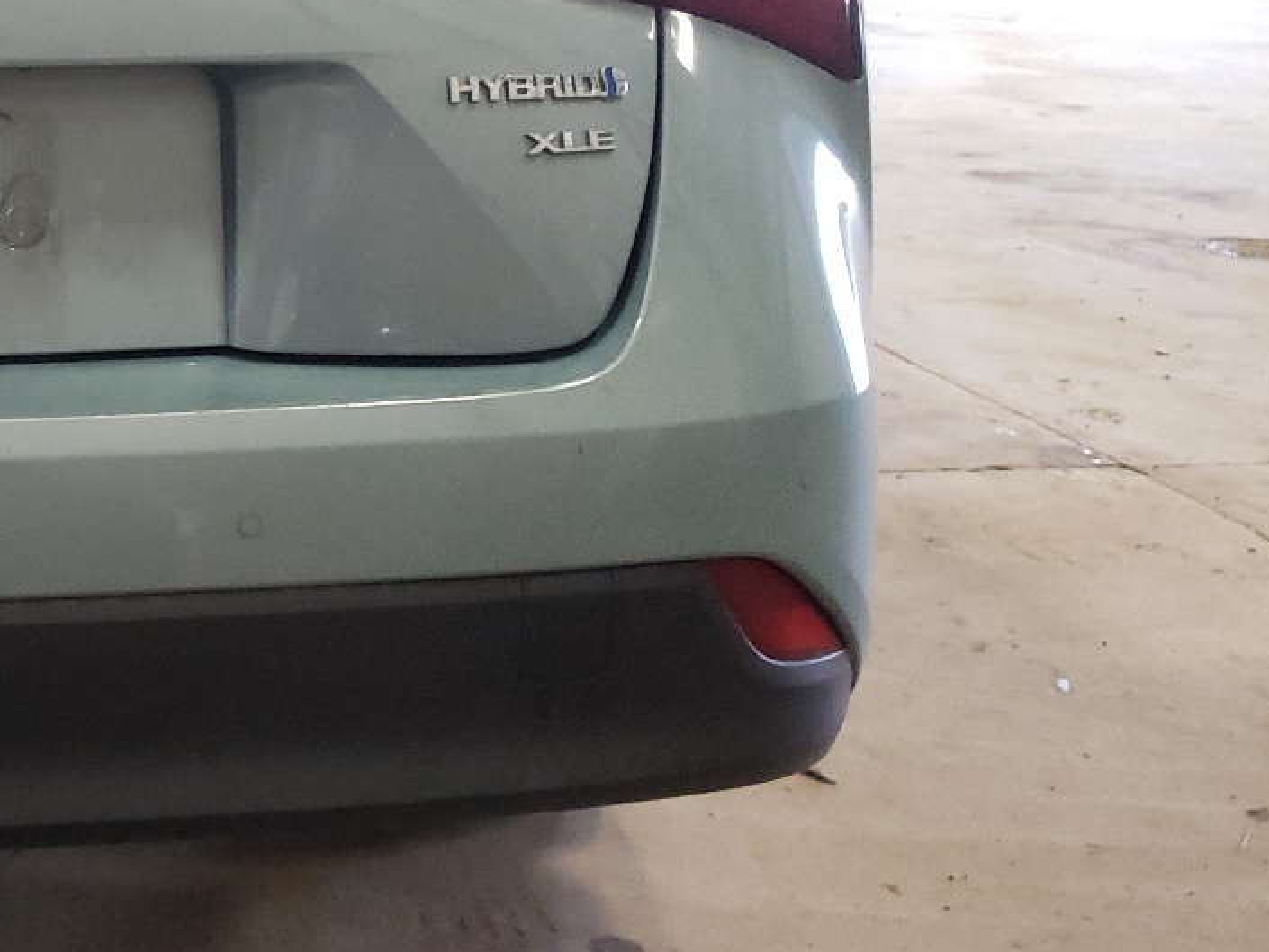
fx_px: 2163
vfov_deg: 24.3
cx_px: -158
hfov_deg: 29.2
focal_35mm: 59
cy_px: 151
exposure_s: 1/60.2
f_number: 1.5
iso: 358
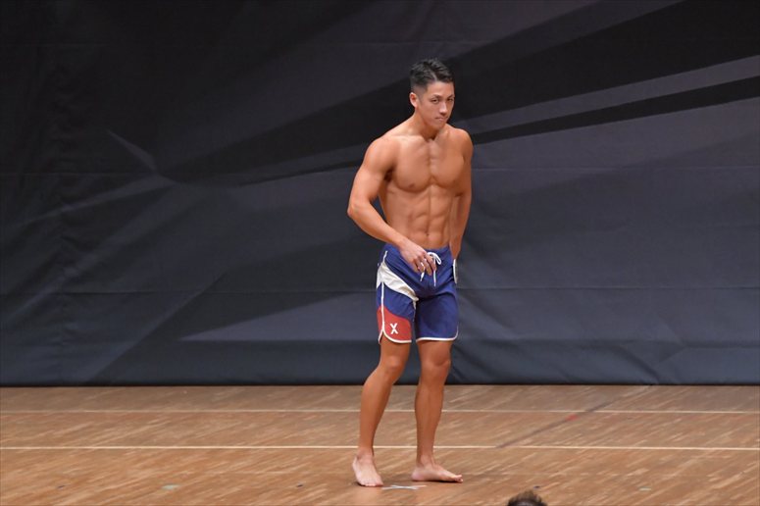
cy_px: 253
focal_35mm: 285
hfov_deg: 7.2
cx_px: 380
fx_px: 6014
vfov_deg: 4.8
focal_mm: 190
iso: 6400
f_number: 5.6
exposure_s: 1/400
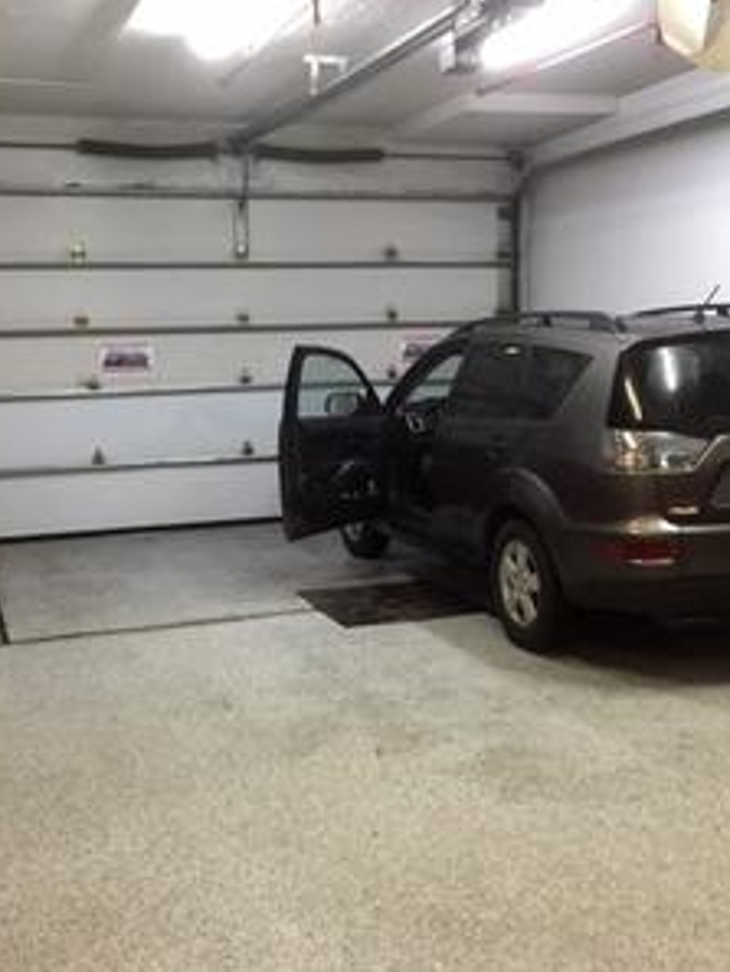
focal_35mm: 39
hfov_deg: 36.7
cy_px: 484
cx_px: 301
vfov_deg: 47.8
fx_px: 1096
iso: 250
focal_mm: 4.15
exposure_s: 1/30
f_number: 2.2
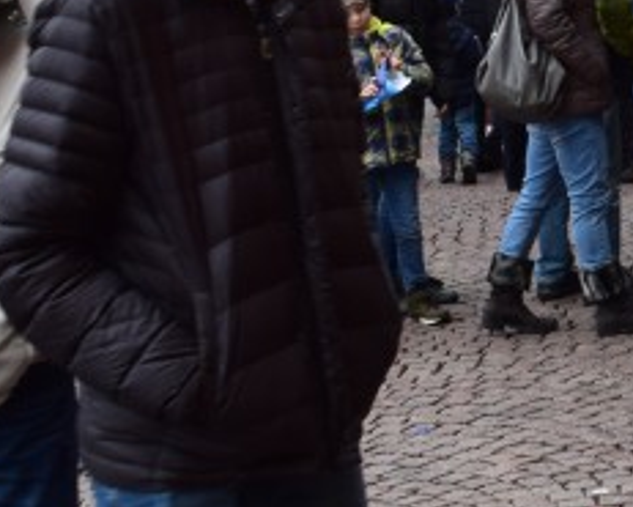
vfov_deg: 11.5
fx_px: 2457
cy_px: -104
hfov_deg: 13.3
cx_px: 1104
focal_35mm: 131
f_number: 8
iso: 640
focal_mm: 21
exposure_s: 1/60
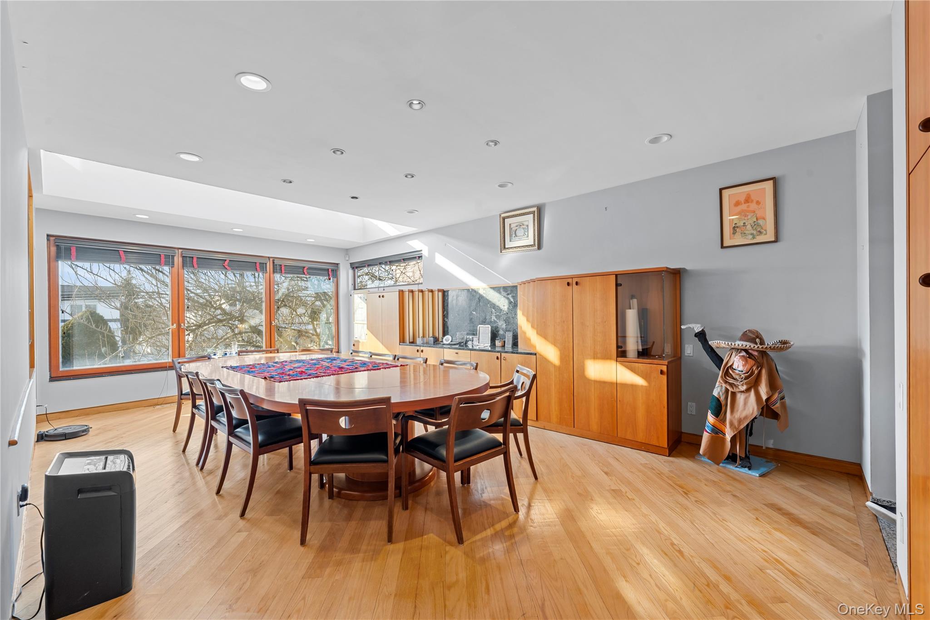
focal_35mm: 14
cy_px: 310
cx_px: 465
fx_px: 362
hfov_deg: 104.3
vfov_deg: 81.2
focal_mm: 14
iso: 320
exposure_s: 1/4
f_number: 10
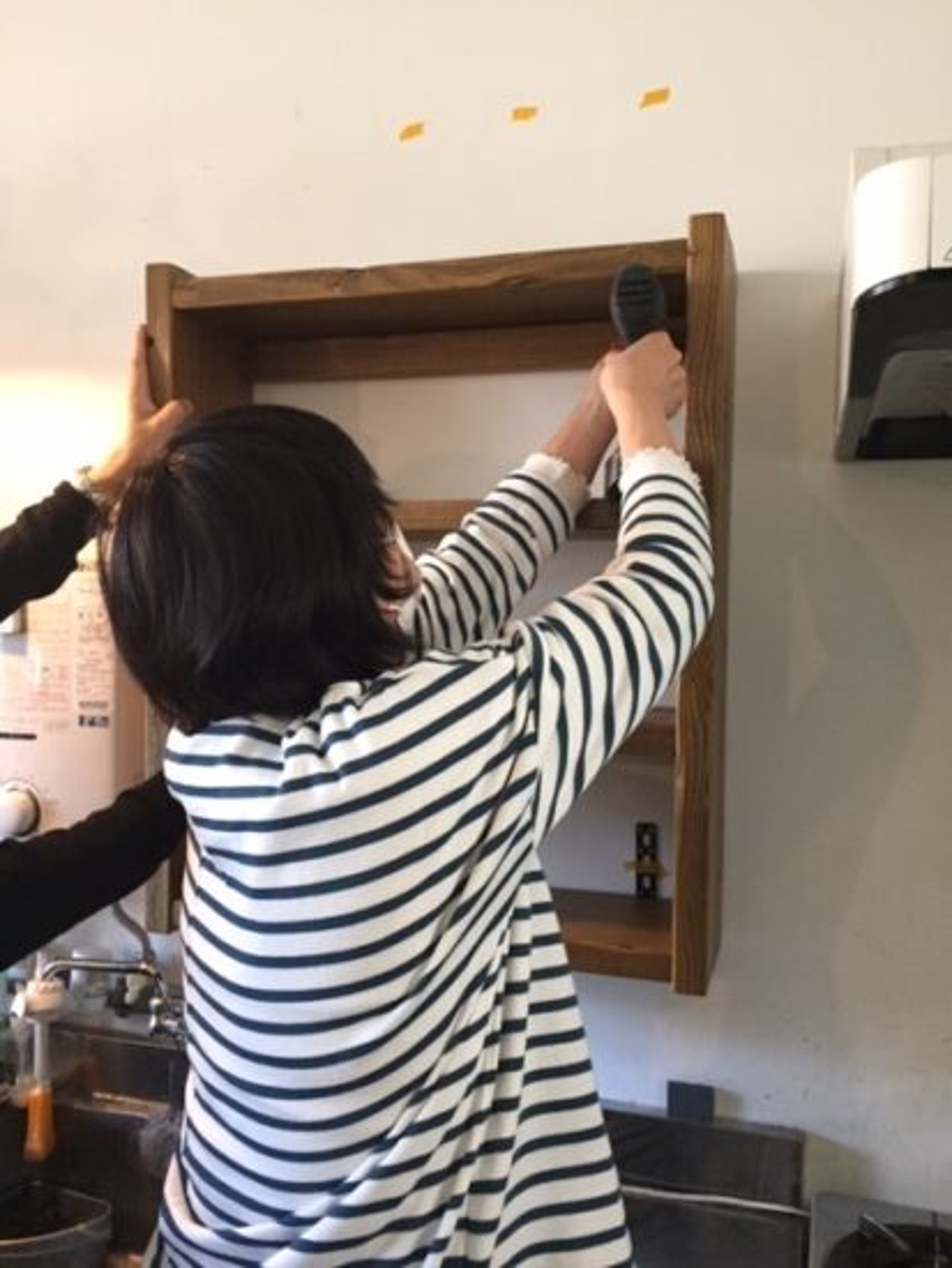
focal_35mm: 29
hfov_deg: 48.3
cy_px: 634
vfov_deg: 61.6
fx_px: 1063
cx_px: 476
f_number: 2.2
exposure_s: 1/24
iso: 250
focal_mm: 4.15
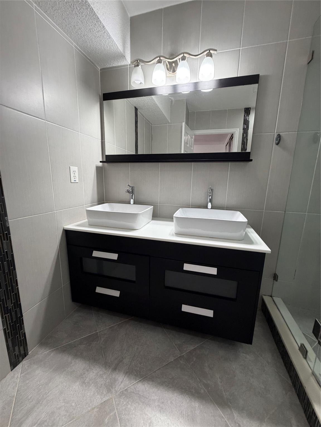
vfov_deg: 102.1
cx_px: 160
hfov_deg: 85.7
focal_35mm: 14
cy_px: 214
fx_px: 173
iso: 320
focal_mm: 2.22
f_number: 2.2
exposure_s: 1/120
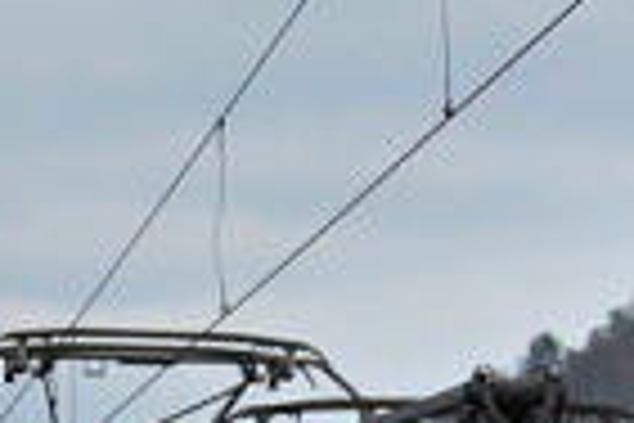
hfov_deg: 4.7
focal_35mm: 438
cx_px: 643
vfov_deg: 3.1
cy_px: 1024
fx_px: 7713
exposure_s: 1/250
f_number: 8
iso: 200
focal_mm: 42
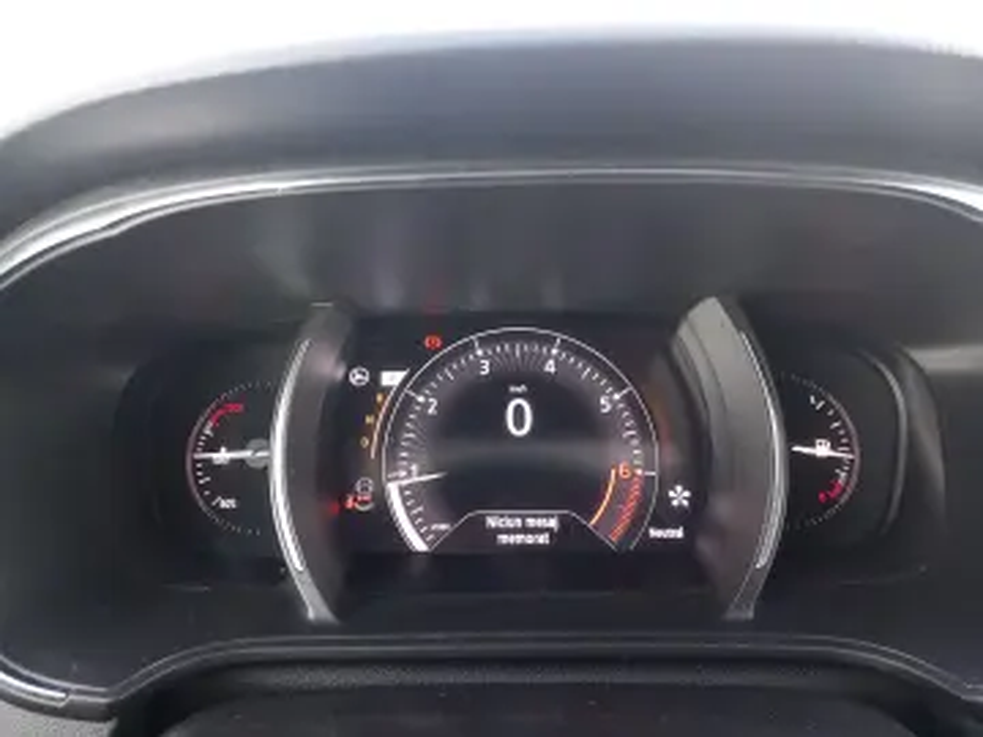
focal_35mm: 27
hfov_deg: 65.3
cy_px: 368
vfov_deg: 51.4
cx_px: 492
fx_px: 767
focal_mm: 4
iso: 250
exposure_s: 1/25
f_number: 1.8
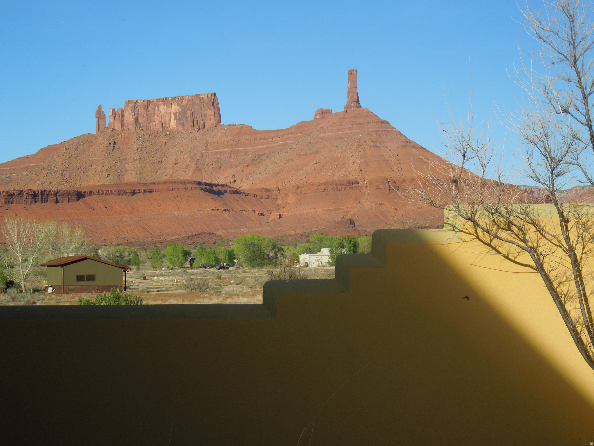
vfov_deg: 21.3
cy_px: 223
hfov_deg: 28.2
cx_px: 297
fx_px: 1184
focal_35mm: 69
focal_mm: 12.5
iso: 100
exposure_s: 1/800
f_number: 4.4
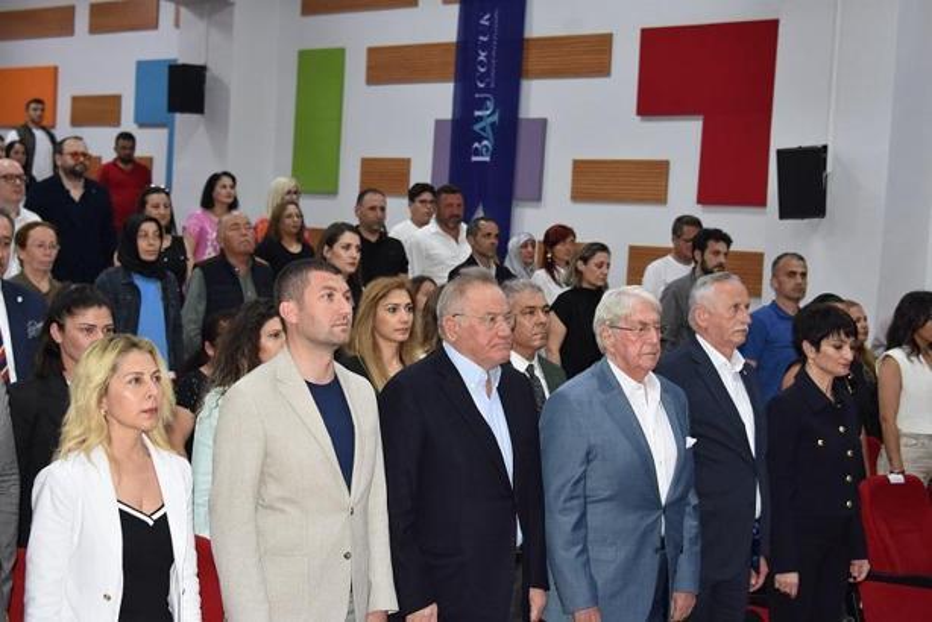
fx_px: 1748
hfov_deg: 29.9
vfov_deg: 20.2
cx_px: 466
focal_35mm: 68
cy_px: 311
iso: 1000
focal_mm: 45
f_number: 5
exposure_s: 1/60
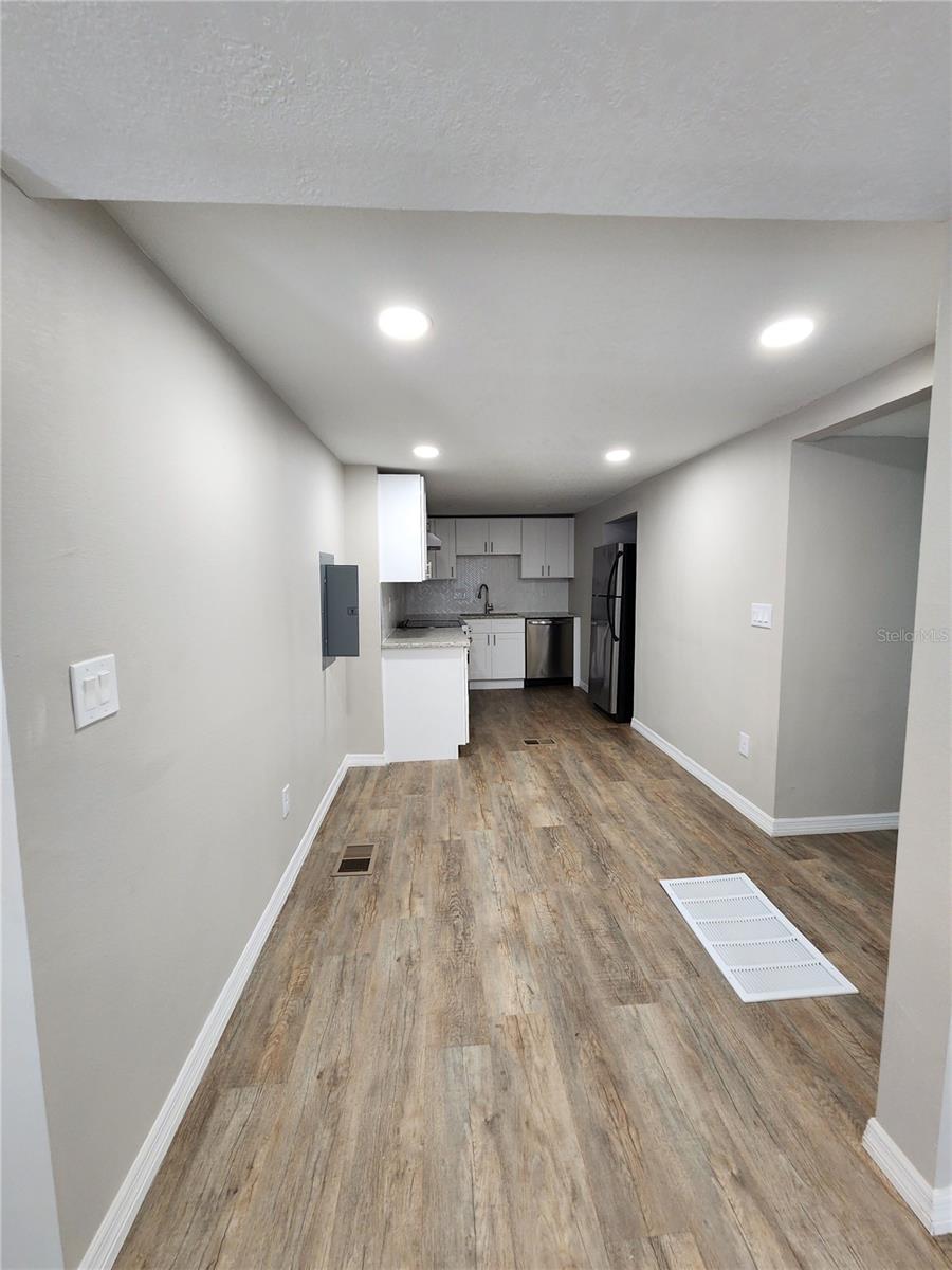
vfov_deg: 106.2
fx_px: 477
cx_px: 476
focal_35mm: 13
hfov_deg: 89.9
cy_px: 635
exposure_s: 1/60
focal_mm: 2.2
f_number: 2.2
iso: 200
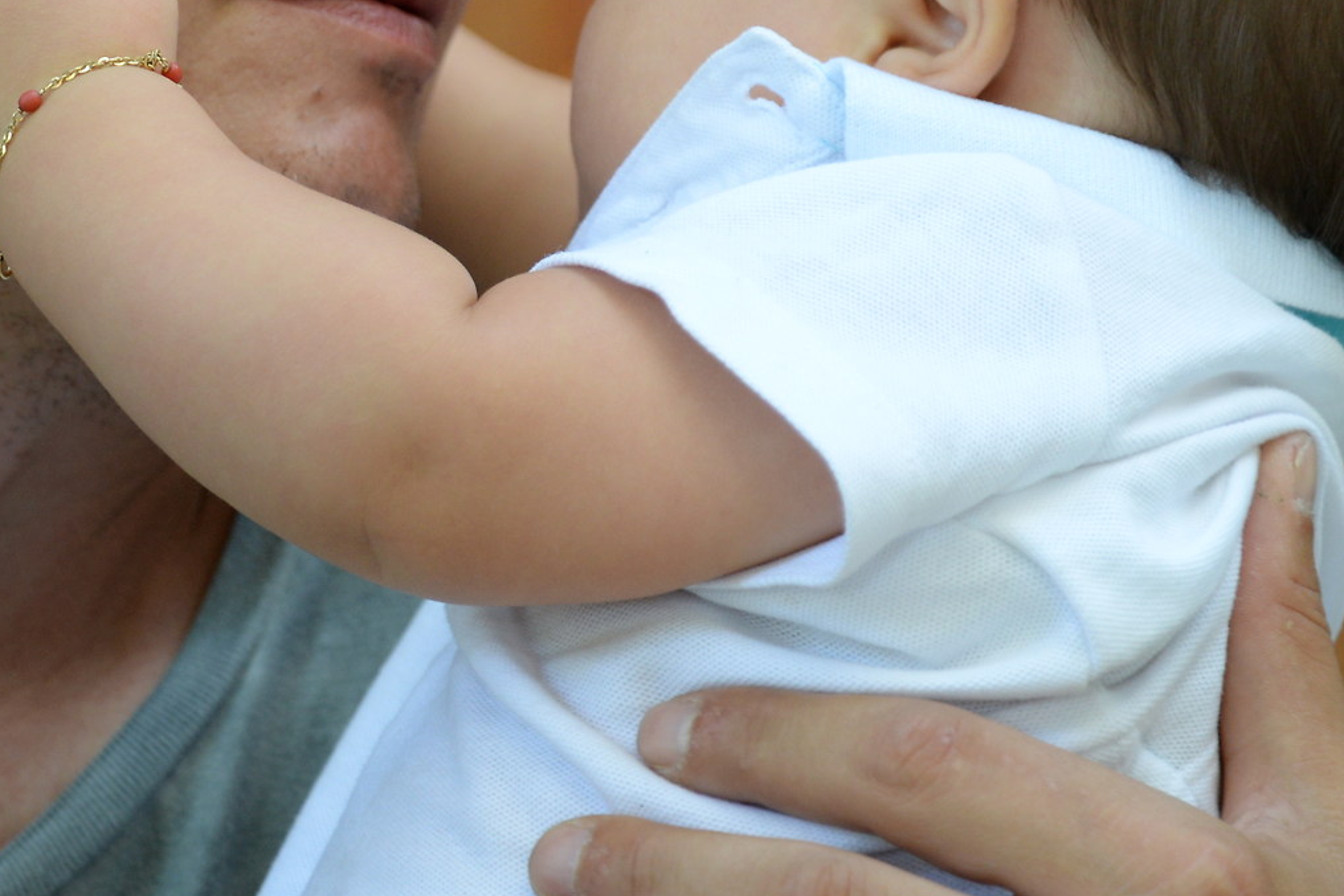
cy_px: 57
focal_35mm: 201
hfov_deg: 10.2
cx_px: 348
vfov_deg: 6.8
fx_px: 7505
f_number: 4.5
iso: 1000
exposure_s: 1/60
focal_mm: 85
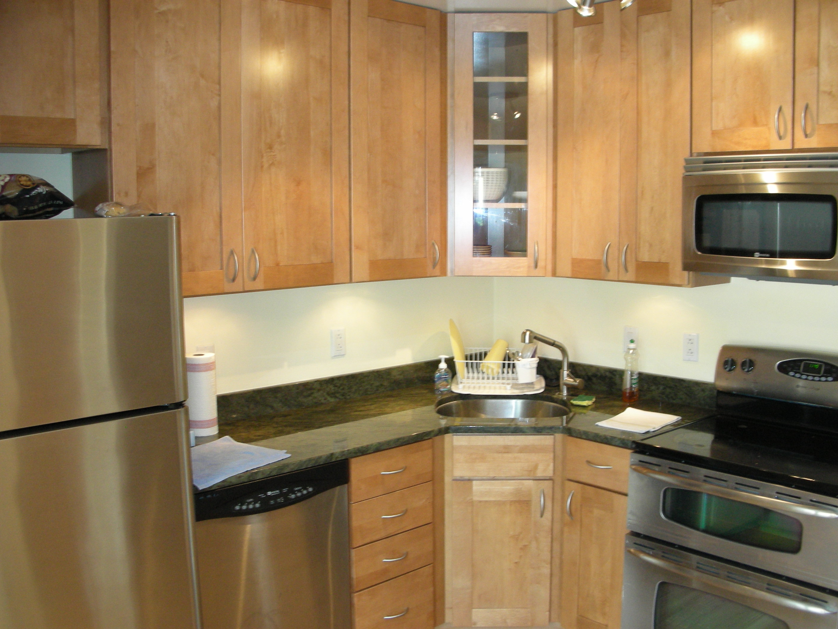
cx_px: 419
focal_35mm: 35
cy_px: 314
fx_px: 847
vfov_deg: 40.7
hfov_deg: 52.6
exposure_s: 1/30.2
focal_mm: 5.8
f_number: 3
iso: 154
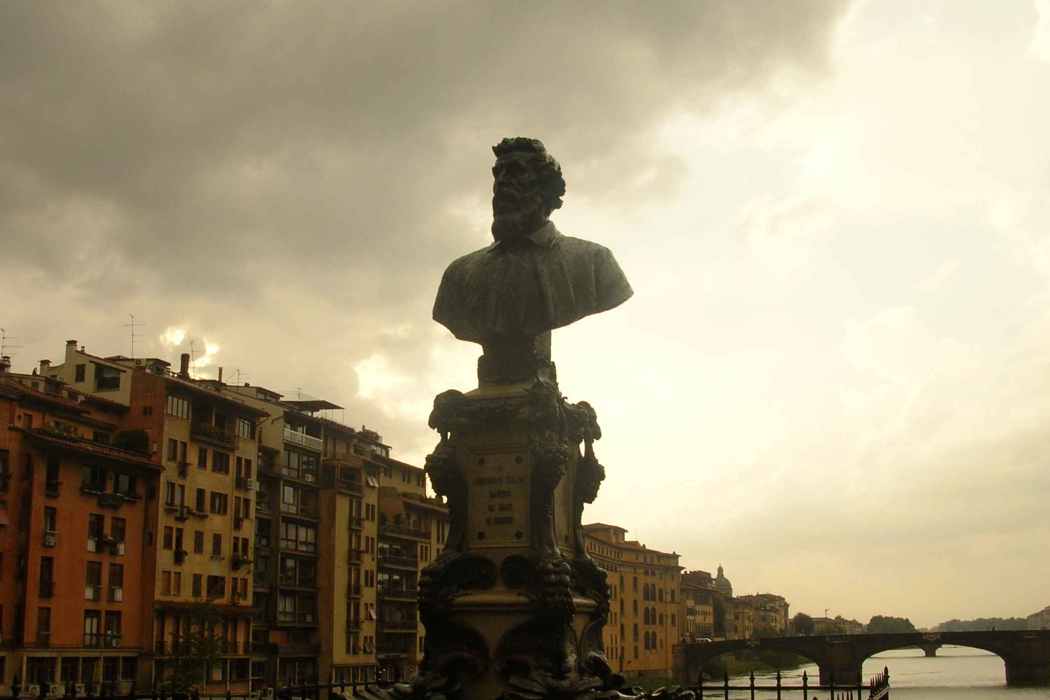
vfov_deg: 33.3
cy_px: 418
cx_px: 518
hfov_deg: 48.5
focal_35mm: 40
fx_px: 1167
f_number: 5.6
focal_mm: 5.8
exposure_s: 1/332
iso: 50
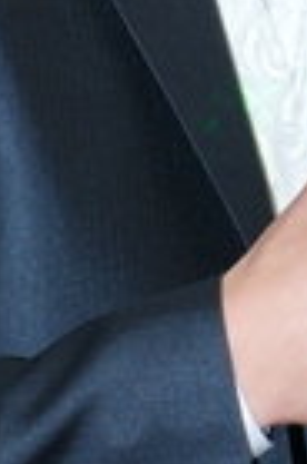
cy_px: -197
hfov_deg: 4.0
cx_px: 375
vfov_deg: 6.0
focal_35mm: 340
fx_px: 4371
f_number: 4.5
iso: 500
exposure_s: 1/60
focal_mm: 70
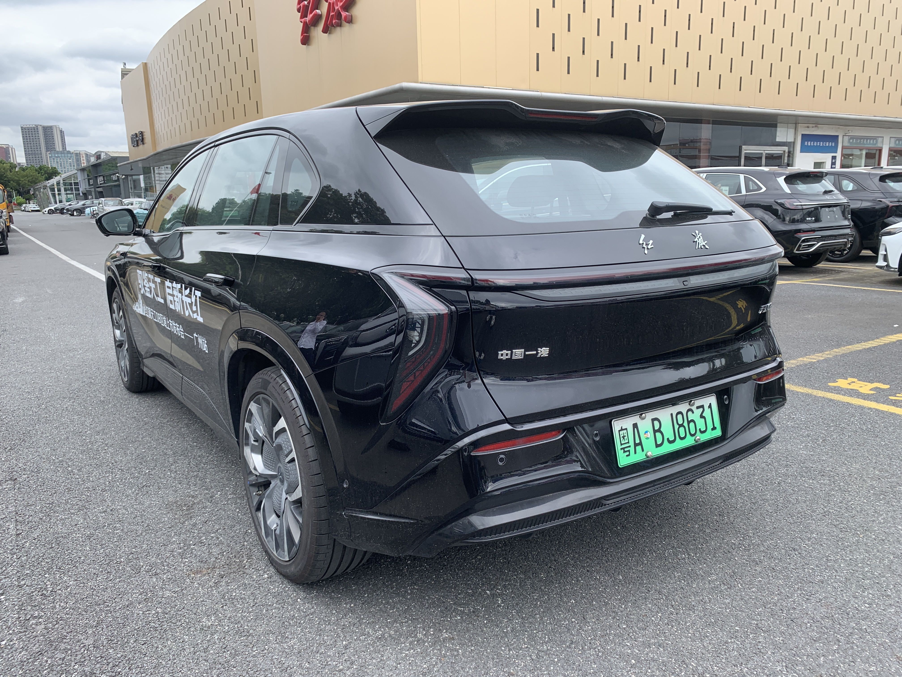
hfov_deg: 67.3
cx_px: 451
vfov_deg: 53.1
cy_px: 338
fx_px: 677
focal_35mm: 26
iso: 25
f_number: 1.8
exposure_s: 1/552
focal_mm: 4.25
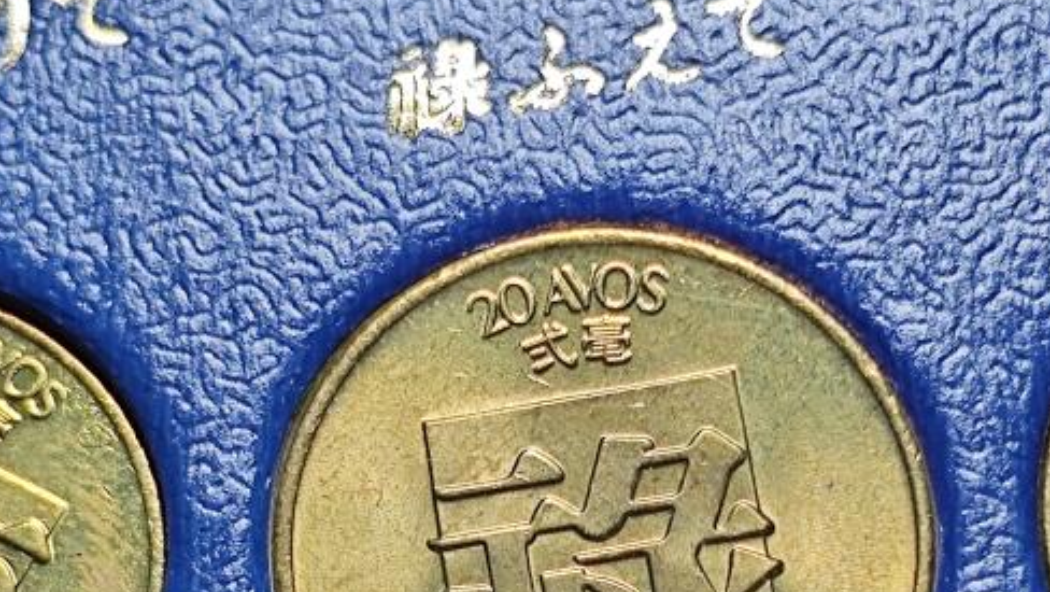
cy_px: 579
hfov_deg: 14.0
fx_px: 4262
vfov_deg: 7.9
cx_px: 661
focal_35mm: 153
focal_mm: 5.84
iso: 64
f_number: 1.6
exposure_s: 1/100
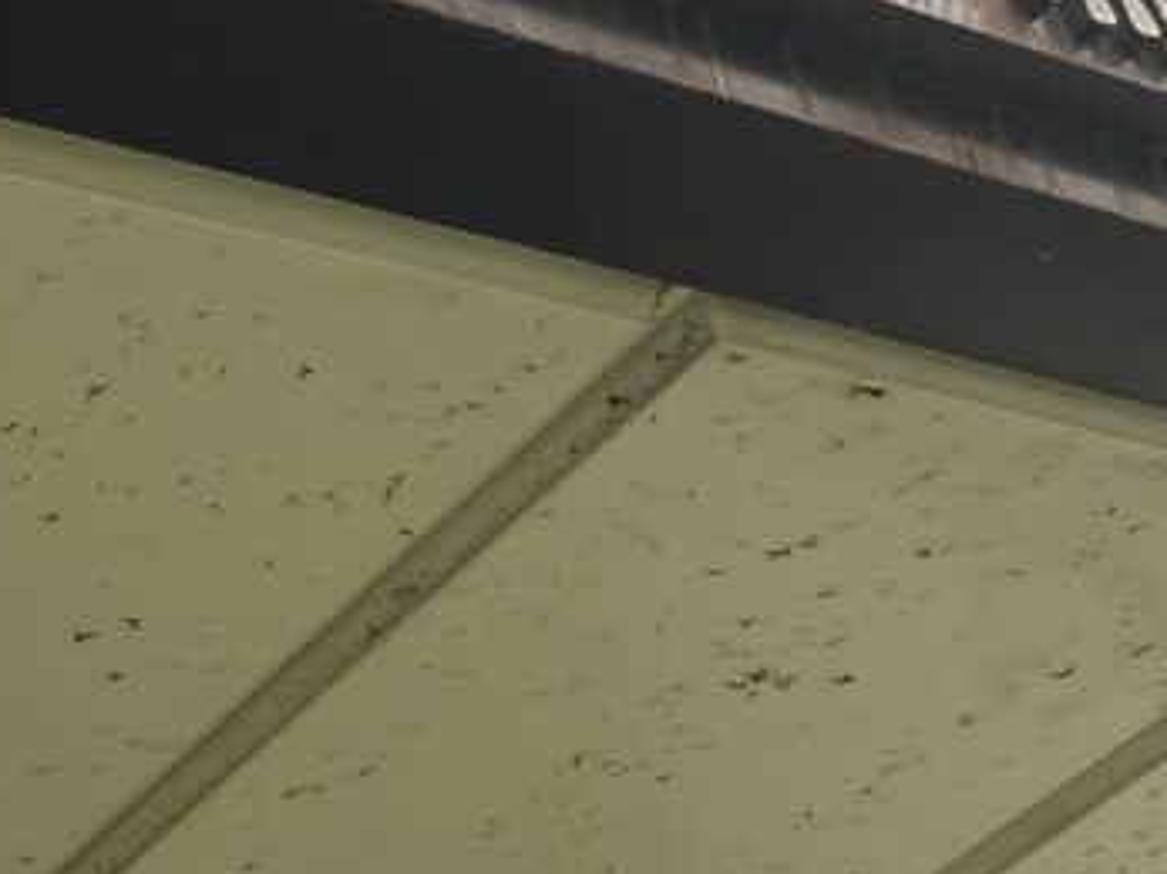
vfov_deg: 14.8
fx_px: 3235
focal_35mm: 96
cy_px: -192
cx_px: 441
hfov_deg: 20.4
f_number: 1.8
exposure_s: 1/124
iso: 32
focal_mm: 4.25
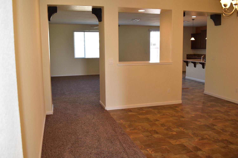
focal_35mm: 33
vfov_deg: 40.0
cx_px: 119
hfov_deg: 57.2
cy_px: 79
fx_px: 218
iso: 800
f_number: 5
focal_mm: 22
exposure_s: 1/100
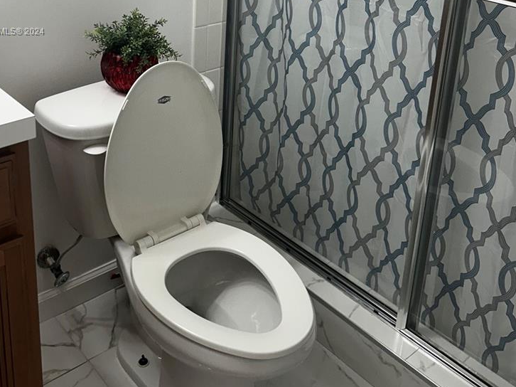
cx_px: 234
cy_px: 32
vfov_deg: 31.8
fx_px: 641
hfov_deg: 43.8
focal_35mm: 43
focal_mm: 5.7
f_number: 1.5
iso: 80
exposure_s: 1/120
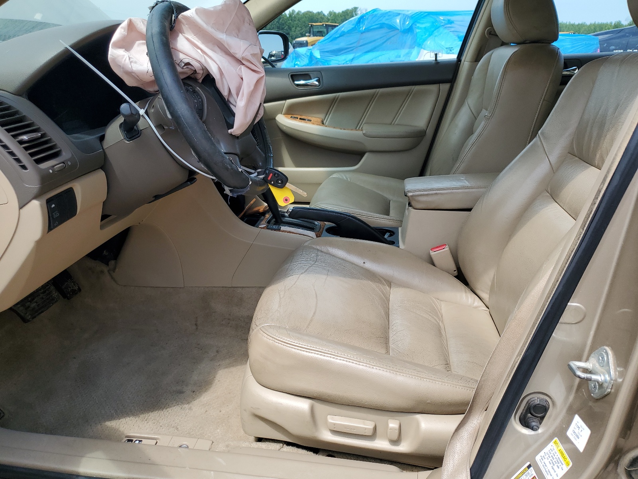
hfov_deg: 67.3
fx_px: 479
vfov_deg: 53.1
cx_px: 319
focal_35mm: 26
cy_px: 240
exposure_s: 1/1429
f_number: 1.5
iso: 50
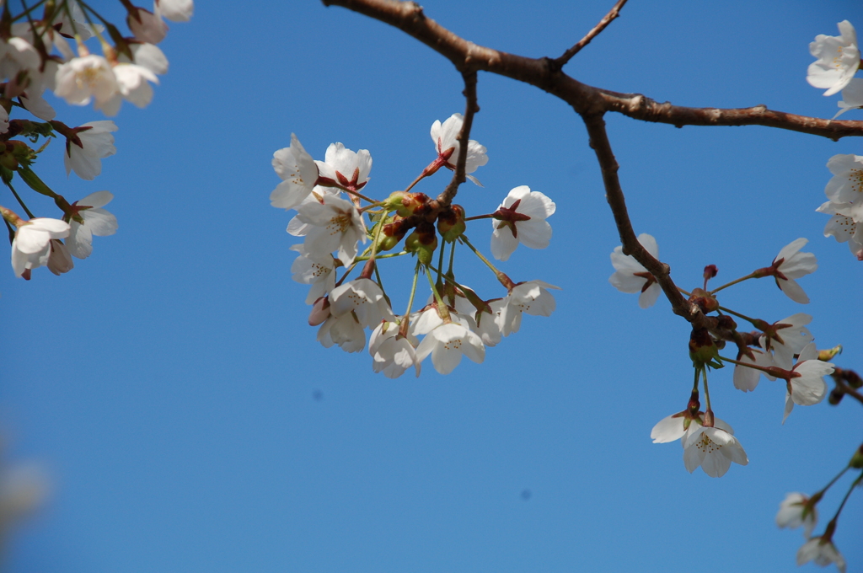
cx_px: 432
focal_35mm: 202
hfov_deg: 10.2
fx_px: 4848
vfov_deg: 6.8
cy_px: 286
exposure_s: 1/500
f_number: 8
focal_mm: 135
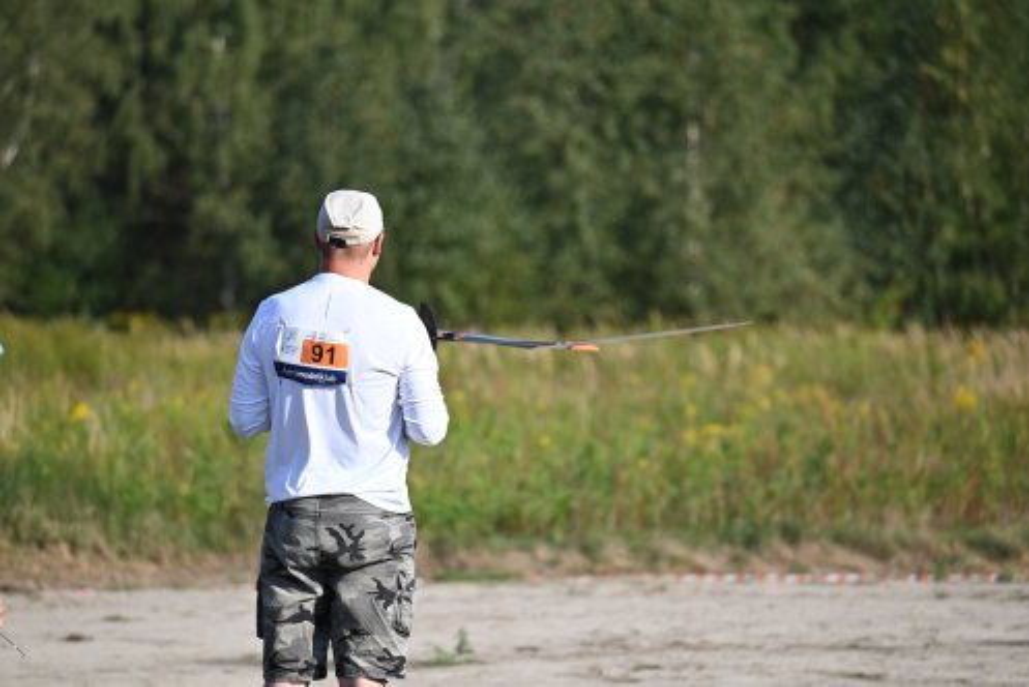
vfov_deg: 4.6
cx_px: 514
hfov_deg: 6.9
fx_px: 8580
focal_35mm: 300
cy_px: 344
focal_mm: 300
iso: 640
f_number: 6
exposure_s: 1/2500
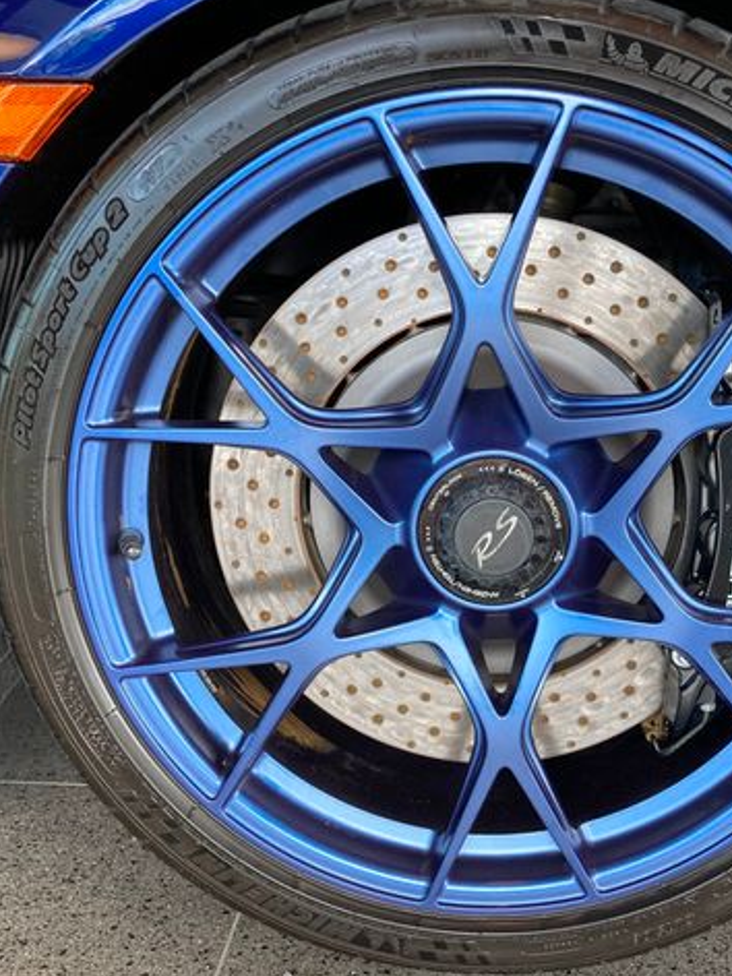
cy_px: 488
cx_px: 480
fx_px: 1071
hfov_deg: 37.4
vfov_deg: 49.0
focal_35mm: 38
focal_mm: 3.99
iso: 50
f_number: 1.8
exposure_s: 1/60
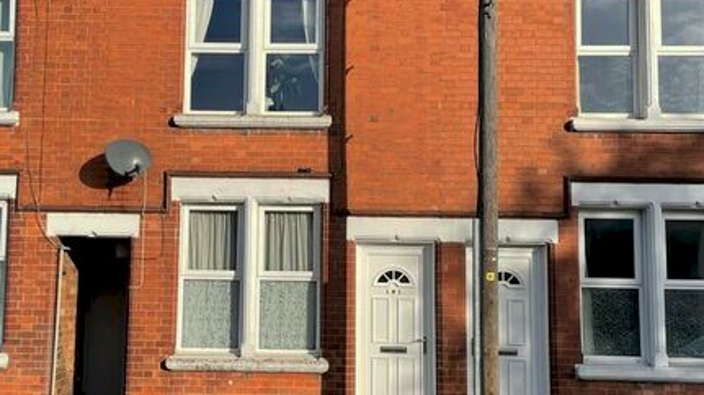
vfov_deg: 25.9
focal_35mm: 46
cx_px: 261
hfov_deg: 44.2
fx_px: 858
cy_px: 210
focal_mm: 4.2
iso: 32
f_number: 1.6
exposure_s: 1/4651
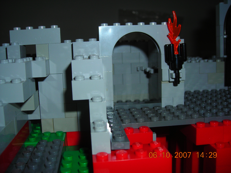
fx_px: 274
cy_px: 86
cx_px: 116
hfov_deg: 45.8
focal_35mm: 41
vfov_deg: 35.1
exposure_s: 1/60.1
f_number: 6.6
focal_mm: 6.8
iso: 50
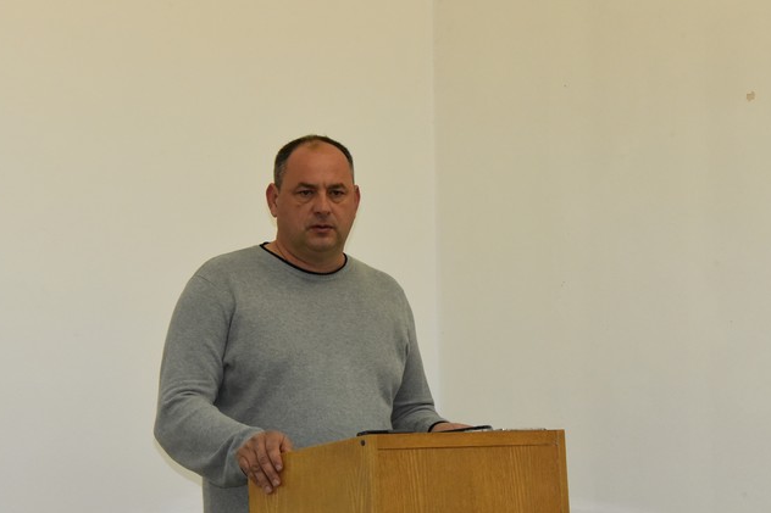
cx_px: 407
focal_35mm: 127
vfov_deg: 10.8
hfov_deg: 16.1
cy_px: 273
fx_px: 2719
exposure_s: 1/200
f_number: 9
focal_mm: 98
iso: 5000
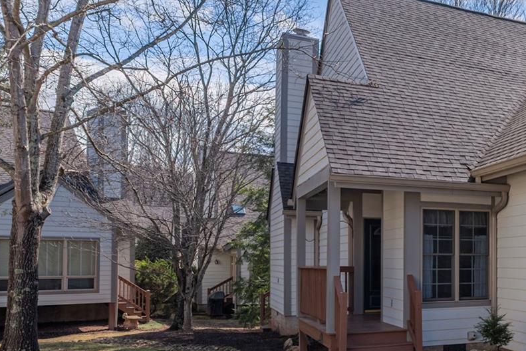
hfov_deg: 34.8
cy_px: 230
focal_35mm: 44
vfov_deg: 30.3
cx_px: 640
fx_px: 643
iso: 320
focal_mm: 17
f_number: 7.1
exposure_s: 1/3200
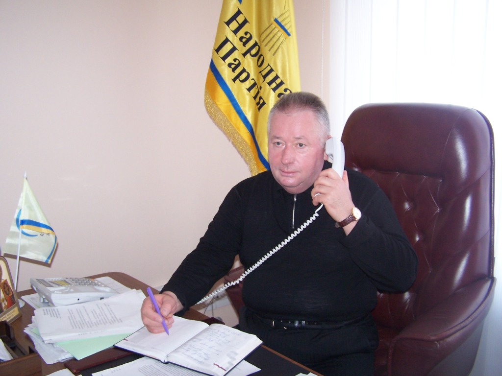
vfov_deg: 37.7
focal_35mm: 38
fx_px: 551
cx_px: 251
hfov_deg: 49.0
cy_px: 188
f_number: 2.8
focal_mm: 6.3
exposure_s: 1/60
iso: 140
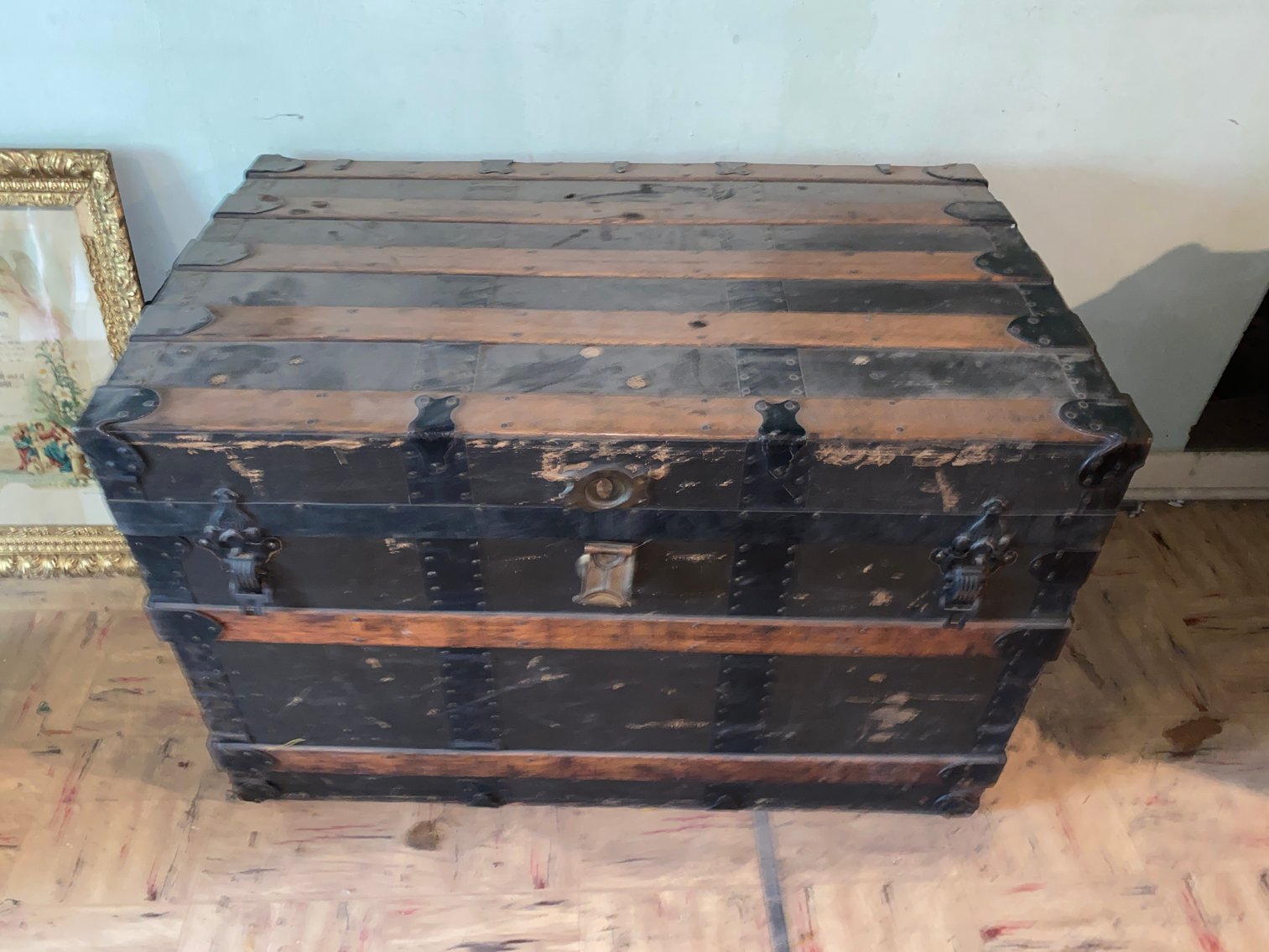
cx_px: 634
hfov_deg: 67.3
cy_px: 476
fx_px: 953
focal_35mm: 26
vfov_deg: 53.1
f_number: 1.8
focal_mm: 4.25
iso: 160
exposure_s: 1/4
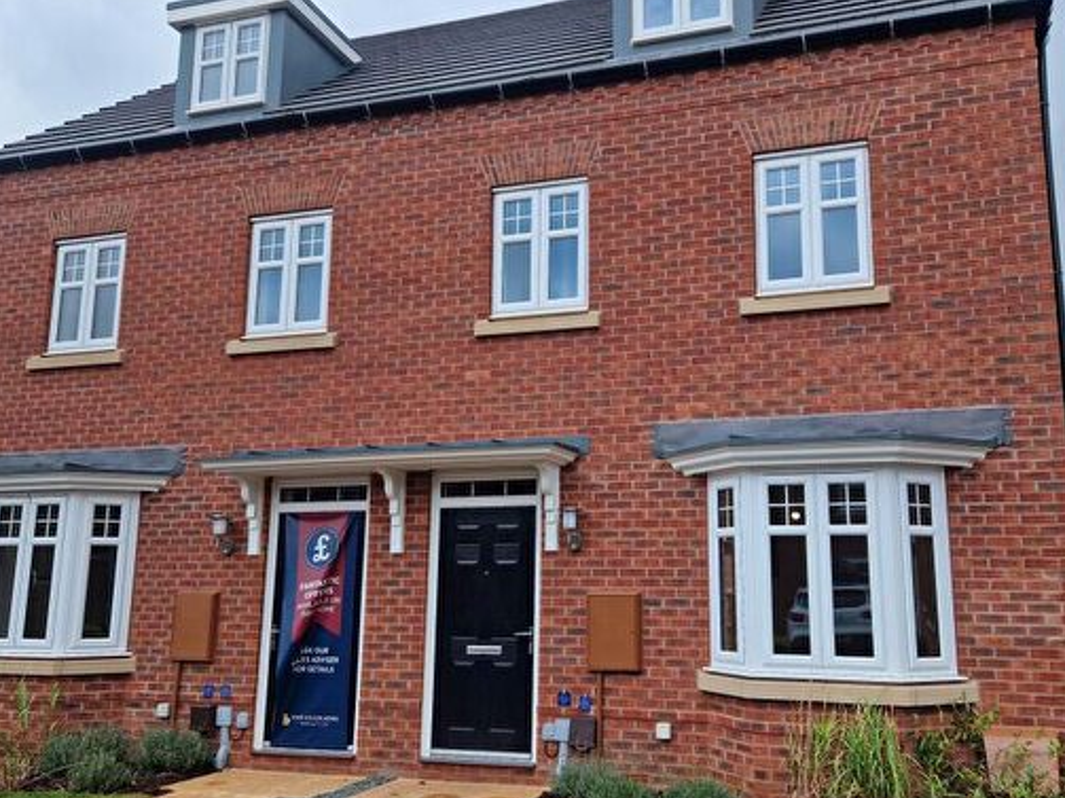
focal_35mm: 32
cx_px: 589
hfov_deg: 56.7
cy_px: 405
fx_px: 984
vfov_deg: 44.1
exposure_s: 1/686
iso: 50
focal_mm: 5.4
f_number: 1.8
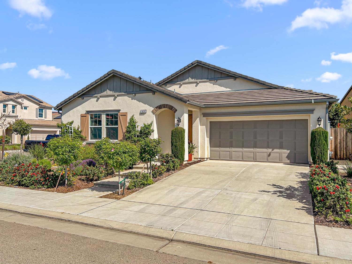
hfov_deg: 67.3
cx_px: 176
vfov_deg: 53.1
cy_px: 132
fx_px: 264
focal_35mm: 26
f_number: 1.5
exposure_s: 1/7000
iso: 50
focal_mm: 5.7
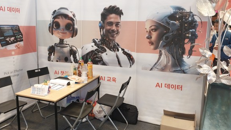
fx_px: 178
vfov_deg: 40.1
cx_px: 114
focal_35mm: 29
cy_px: 53
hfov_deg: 66.0
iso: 125
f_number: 1.8
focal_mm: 4
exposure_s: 1/60
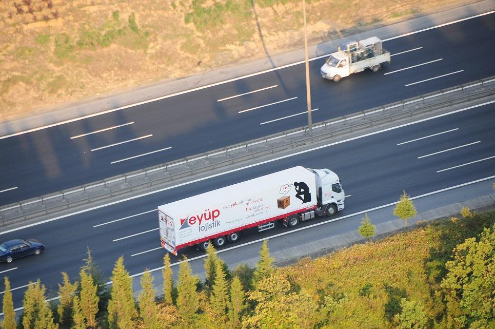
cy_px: 164
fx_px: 4120
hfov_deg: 6.9
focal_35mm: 300
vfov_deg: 4.6
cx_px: 248
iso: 320
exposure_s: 1/250
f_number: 5.6
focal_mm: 200
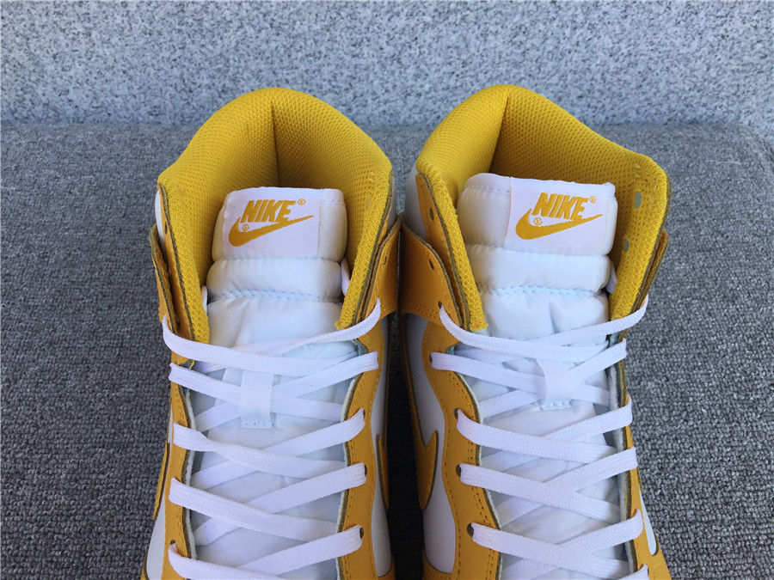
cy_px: 290
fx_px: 693
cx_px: 387
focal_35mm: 31
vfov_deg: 45.4
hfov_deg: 58.4
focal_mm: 3.3
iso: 25
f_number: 2.4
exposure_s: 1/433
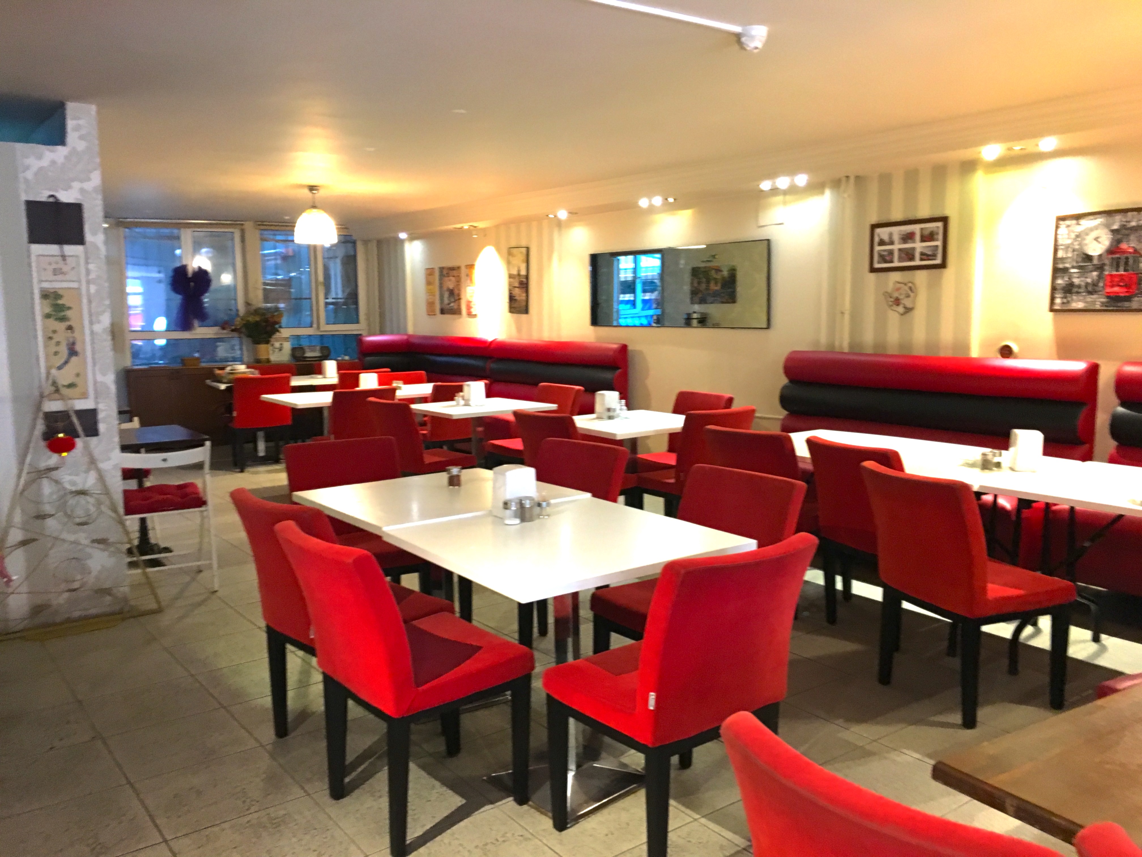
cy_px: 428
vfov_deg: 48.2
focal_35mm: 29
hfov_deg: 61.7
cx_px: 571
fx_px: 957
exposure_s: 1/25
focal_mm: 4.15
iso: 200
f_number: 2.2
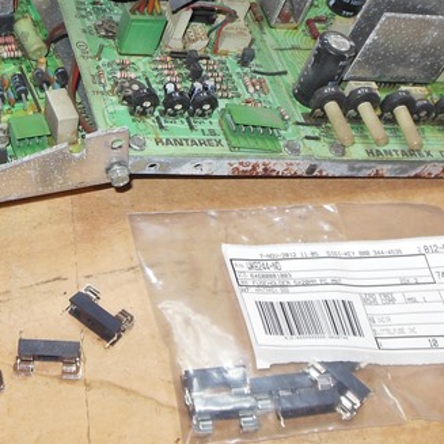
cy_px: 225
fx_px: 580
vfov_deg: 41.9
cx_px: 198
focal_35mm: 40
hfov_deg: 41.8
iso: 125
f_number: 3.5
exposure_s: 1/30
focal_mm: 6
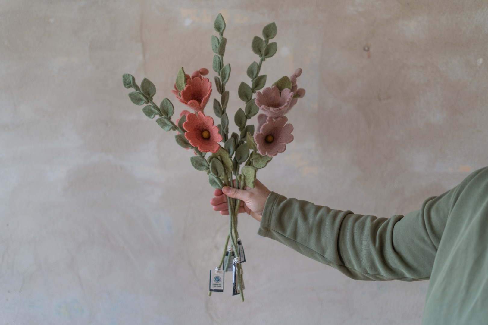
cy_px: 162
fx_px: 678
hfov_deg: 39.6
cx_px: 244
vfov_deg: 27.0
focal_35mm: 50
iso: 200
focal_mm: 50
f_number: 1.8
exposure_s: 1/80
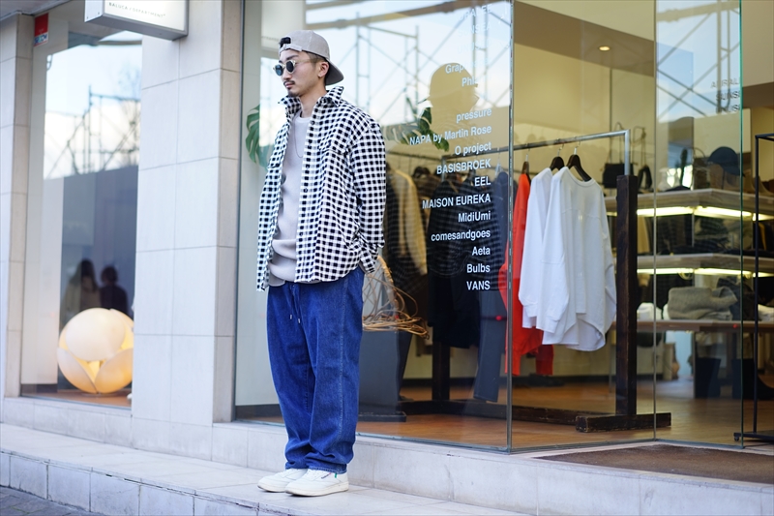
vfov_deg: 24.6
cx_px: 387
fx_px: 1182
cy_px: 258
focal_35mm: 55
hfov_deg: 36.3
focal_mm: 55
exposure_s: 1/125
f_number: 2
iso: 100
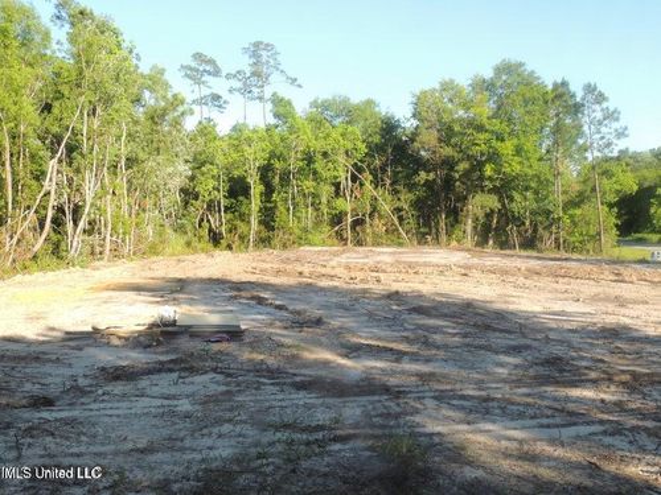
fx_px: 668
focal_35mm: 35
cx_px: 330
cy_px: 248
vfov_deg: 40.7
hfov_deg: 52.6
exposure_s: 1/60
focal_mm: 6.2
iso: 100
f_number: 8.1
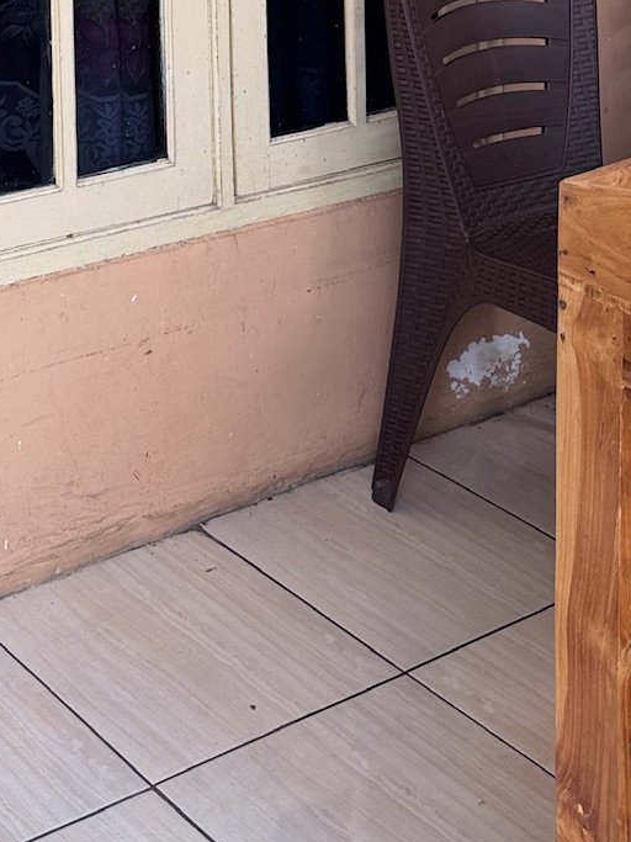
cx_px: -166
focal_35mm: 72
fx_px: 1750
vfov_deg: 23.5
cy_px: -287
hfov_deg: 19.1
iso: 64
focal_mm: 6.76
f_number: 1.78
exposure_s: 1/121
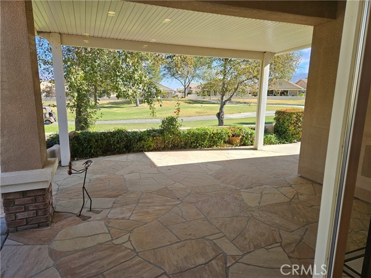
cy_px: 139
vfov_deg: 58.9
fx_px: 247
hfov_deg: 73.9
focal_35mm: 23
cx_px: 186
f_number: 1.8
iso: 25
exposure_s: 1/359
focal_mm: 5.4
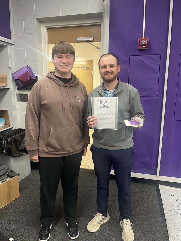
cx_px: 90
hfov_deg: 53.1
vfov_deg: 67.3
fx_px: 181
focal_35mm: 26
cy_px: 120
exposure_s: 1/60
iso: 160
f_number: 1.6
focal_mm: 5.1
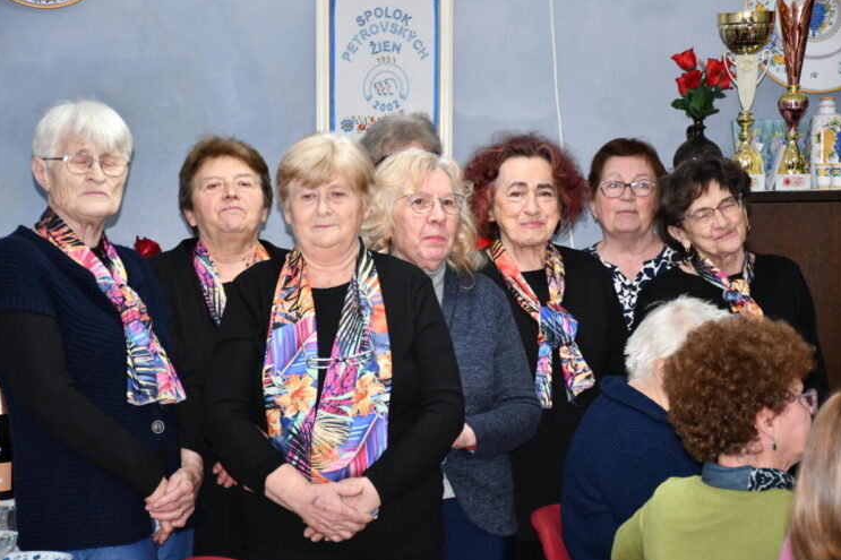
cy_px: 281
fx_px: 2476
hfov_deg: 19.3
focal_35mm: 106
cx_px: 420
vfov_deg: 12.9
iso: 900
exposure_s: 1/60
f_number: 5
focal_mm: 70
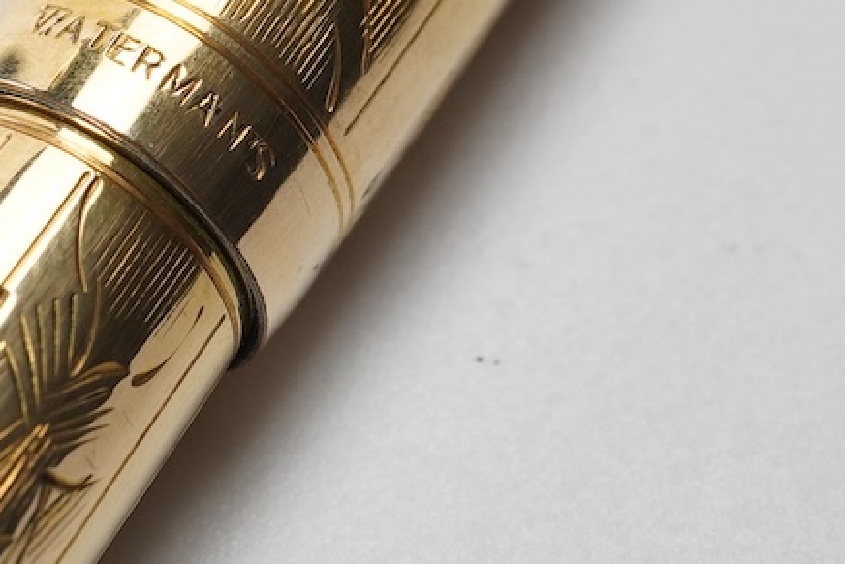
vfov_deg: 11.8
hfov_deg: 17.6
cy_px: 149
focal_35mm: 116
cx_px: 230
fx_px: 2724
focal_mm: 30
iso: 640
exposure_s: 1/100
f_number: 22
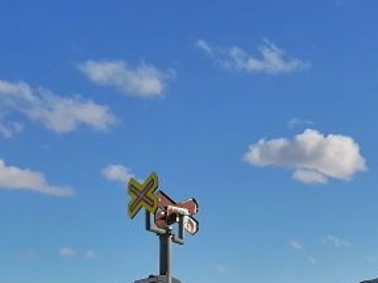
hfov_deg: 18.5
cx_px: 562
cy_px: 330
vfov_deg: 15.2
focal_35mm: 94
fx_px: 1026
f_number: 1.8
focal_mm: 4.75
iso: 50
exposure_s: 1/3226
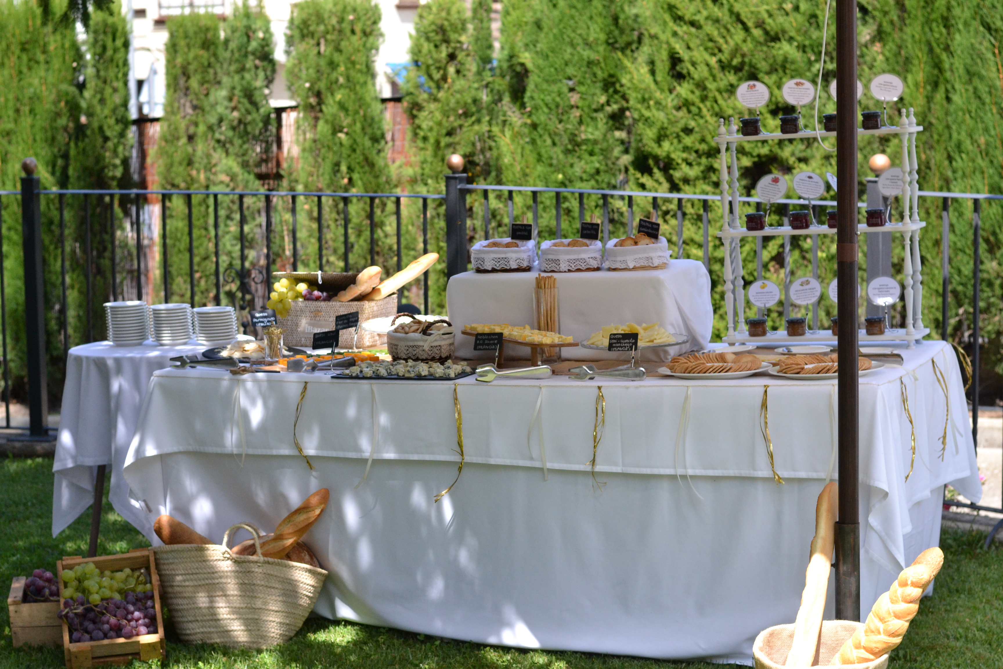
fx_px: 2089
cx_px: 502
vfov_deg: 18.2
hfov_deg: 27.0
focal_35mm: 75
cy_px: 334
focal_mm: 50
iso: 1100
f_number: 3.5
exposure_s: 1/4000
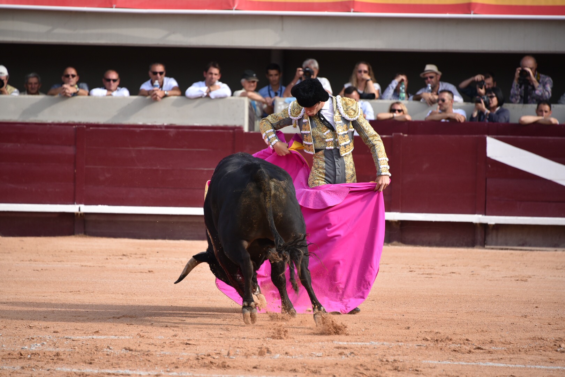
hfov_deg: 8.2
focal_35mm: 250
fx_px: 3923
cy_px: 188
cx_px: 282
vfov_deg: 5.5
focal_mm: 250
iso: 800
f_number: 5.6
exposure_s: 1/1000
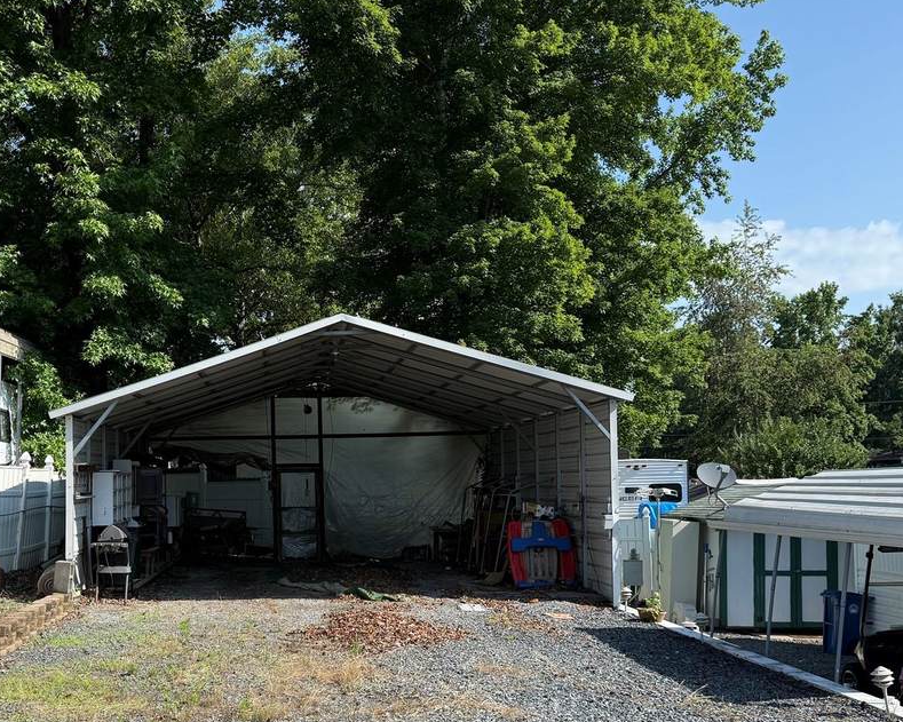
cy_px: 470
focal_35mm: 38
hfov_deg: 47.3
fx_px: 1015
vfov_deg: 38.8
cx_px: 319
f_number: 1.78
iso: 100
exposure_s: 1/3145
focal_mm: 6.76
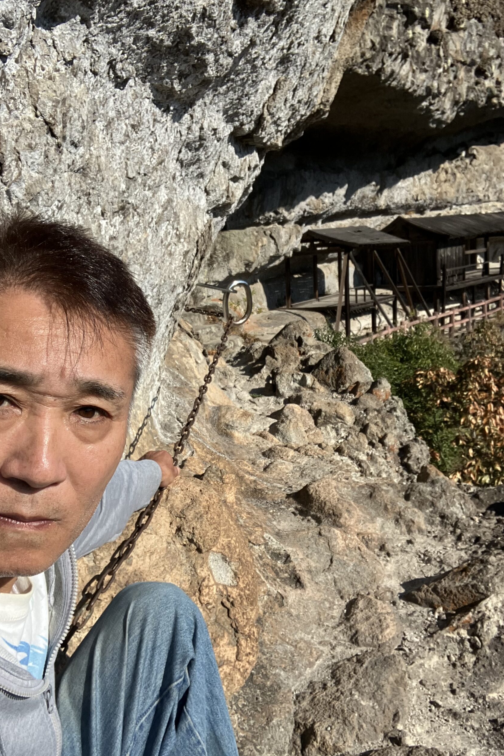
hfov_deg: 38.8
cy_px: 374
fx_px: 714
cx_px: 215
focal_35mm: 34
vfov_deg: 55.8
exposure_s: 1/1580
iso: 20
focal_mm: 2.87
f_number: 2.2
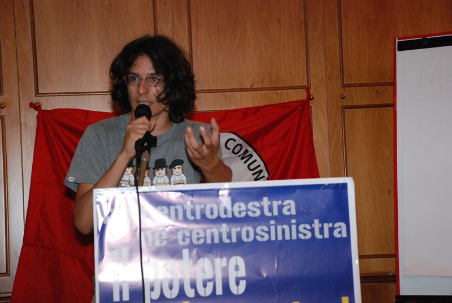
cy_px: 152
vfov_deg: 13.9
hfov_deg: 20.6
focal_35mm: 99
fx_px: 1245
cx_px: 226
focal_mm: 66
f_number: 5.6
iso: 1600
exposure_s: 1/50
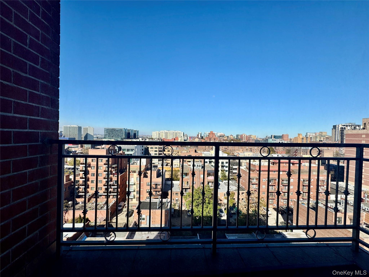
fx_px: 149
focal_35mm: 14
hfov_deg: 102.1
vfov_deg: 85.7
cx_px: 184
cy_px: 138
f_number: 2.2
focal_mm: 2.22
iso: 50
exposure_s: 1/1880
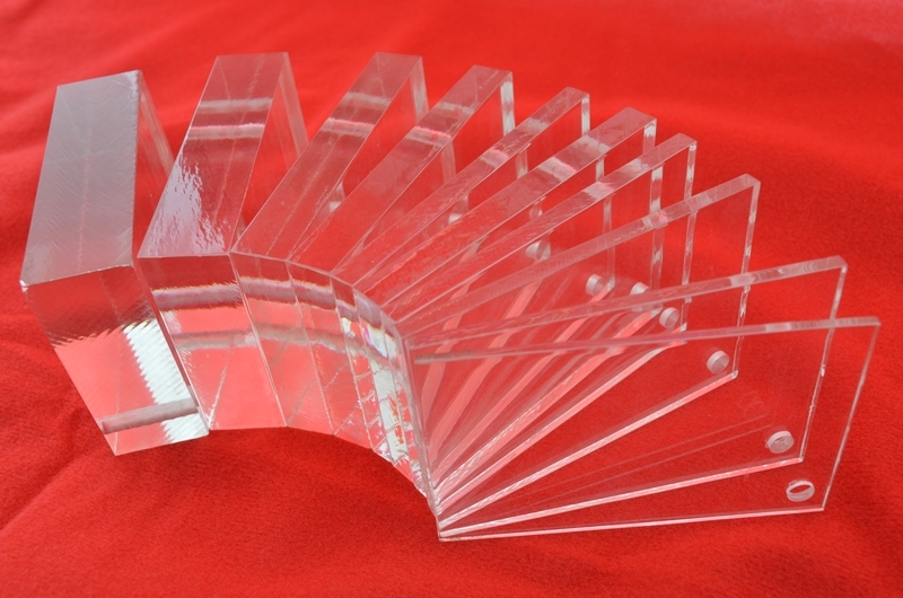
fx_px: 976
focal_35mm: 39
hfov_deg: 49.6
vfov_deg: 34.1
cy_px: 299
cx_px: 452
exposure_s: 1/13
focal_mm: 26
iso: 400
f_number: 8
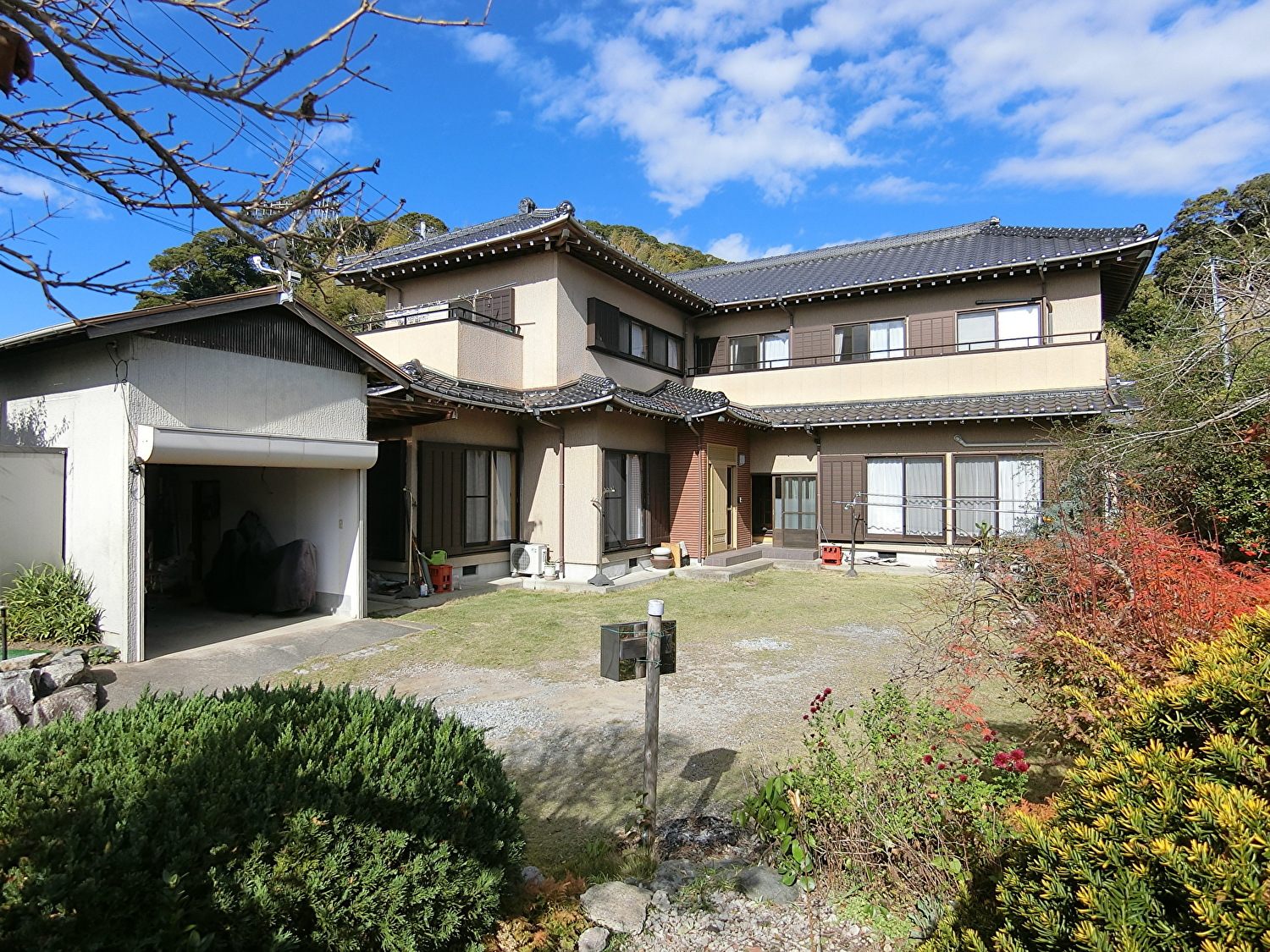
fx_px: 697
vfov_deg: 68.7
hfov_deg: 84.7
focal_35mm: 19
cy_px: 476
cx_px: 635
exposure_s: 1/250
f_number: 6.9
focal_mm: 4.06
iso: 80
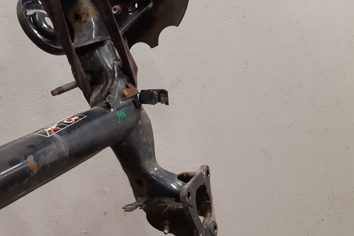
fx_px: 413
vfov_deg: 31.7
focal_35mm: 42
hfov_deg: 45.2
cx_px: 100
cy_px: 89
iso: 160
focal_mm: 3.93
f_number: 1.7
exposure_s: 1/50
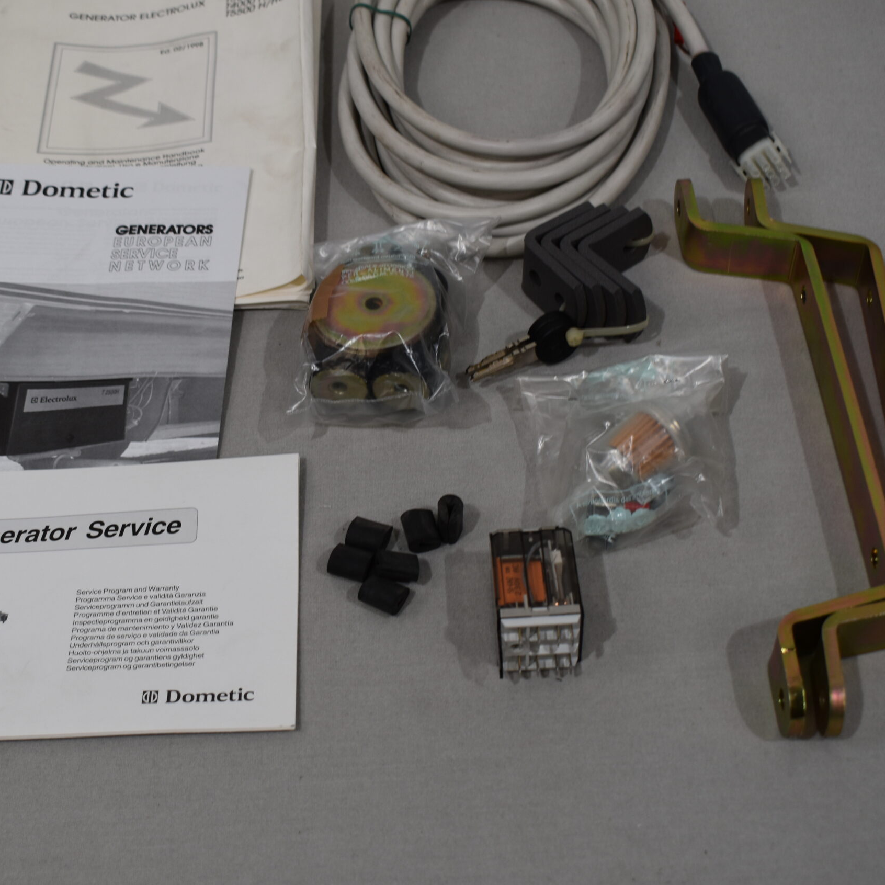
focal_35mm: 54
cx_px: 383
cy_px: 445
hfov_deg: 31.6
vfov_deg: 31.6
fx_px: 1562
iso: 250
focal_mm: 28
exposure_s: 1/125
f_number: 5.6
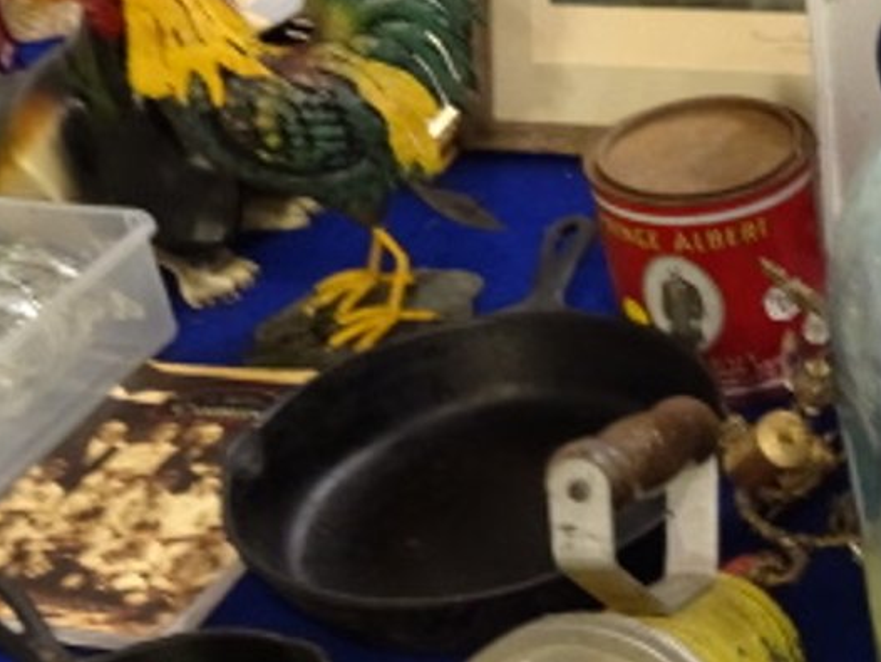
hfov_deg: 25.5
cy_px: 569
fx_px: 1757
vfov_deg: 21.0
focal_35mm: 69
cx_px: 1038
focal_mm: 4.1
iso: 800
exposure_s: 1/30
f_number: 3.5
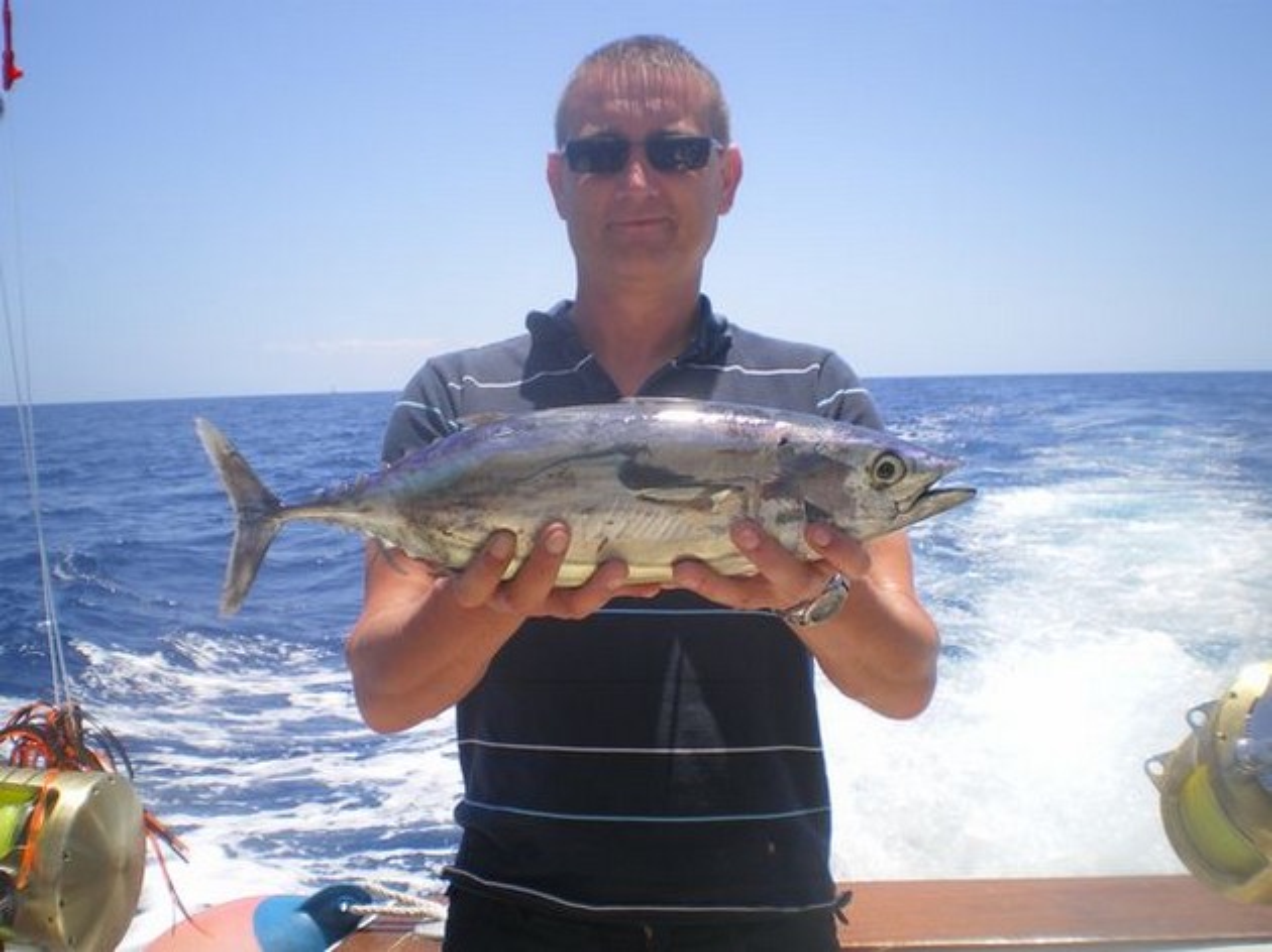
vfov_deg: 39.6
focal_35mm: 36
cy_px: 476
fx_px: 1322
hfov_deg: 51.4
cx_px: 636
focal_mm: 6.3
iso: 50
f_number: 4.6
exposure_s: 1/400
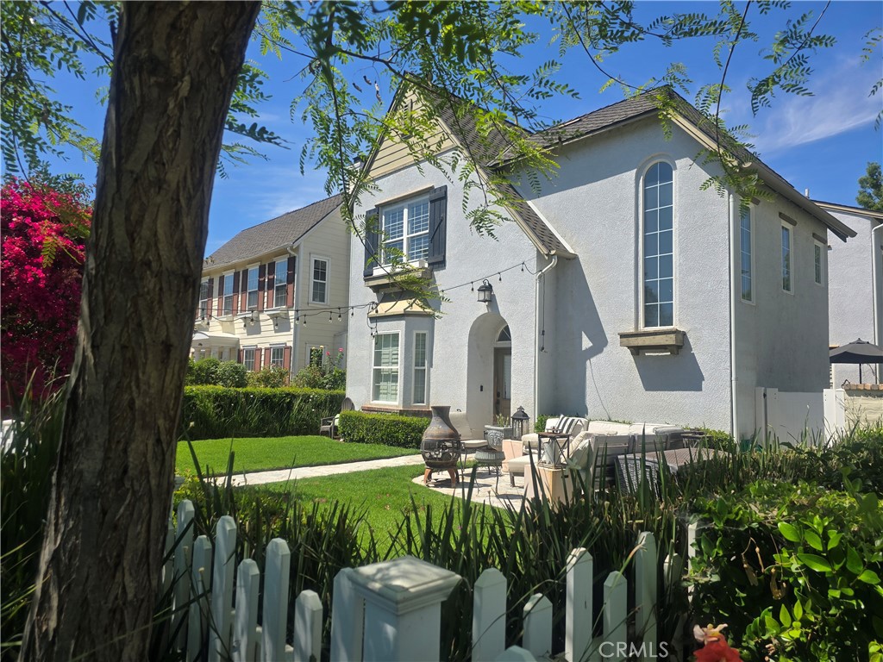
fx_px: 587
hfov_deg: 73.9
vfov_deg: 58.9
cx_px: 442
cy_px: 331
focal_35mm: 23
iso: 12
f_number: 1.7
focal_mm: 6.3
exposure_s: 1/719
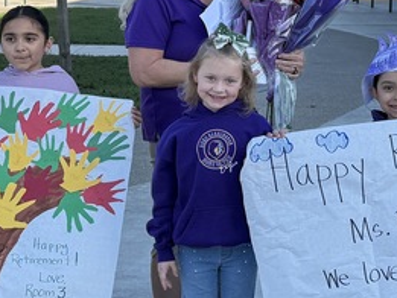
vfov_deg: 15.7
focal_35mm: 94
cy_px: 108
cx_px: 295
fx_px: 1079
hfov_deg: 20.7
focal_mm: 6.76
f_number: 1.78
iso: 80
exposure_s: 1/1585
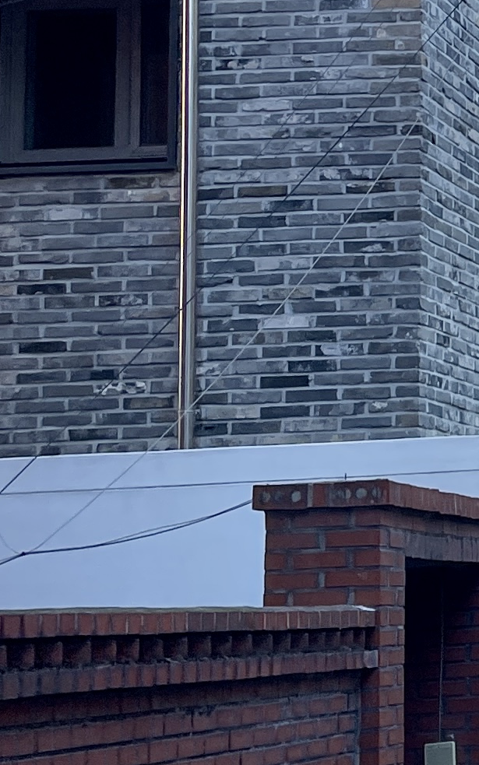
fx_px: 2358
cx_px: 1159
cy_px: 318
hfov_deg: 10.1
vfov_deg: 18.4
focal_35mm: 113
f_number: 1.6
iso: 32
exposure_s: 1/602
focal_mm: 4.2
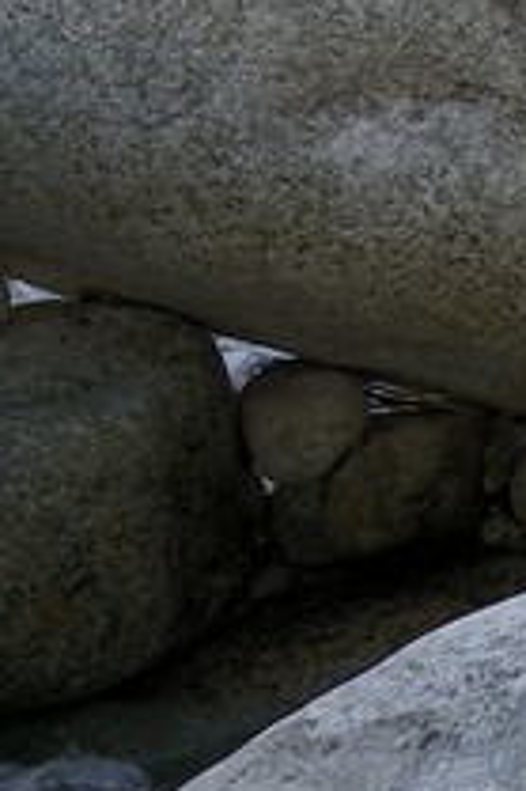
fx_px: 4039
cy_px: -386
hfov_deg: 5.2
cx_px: 2906
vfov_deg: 10.8
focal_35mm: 184
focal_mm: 24
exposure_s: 1/200
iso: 250
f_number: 8
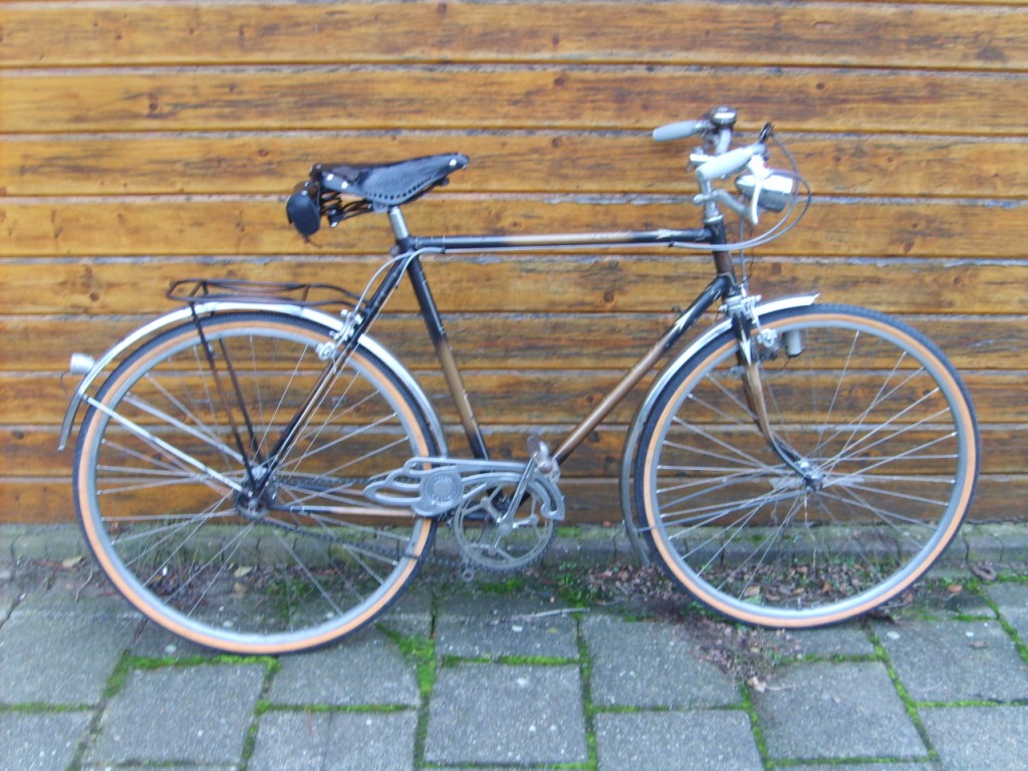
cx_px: 514
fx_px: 1039
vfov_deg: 40.7
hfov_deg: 52.6
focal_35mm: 35
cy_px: 386
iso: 96
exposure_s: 1/30
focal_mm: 5.8
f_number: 2.8
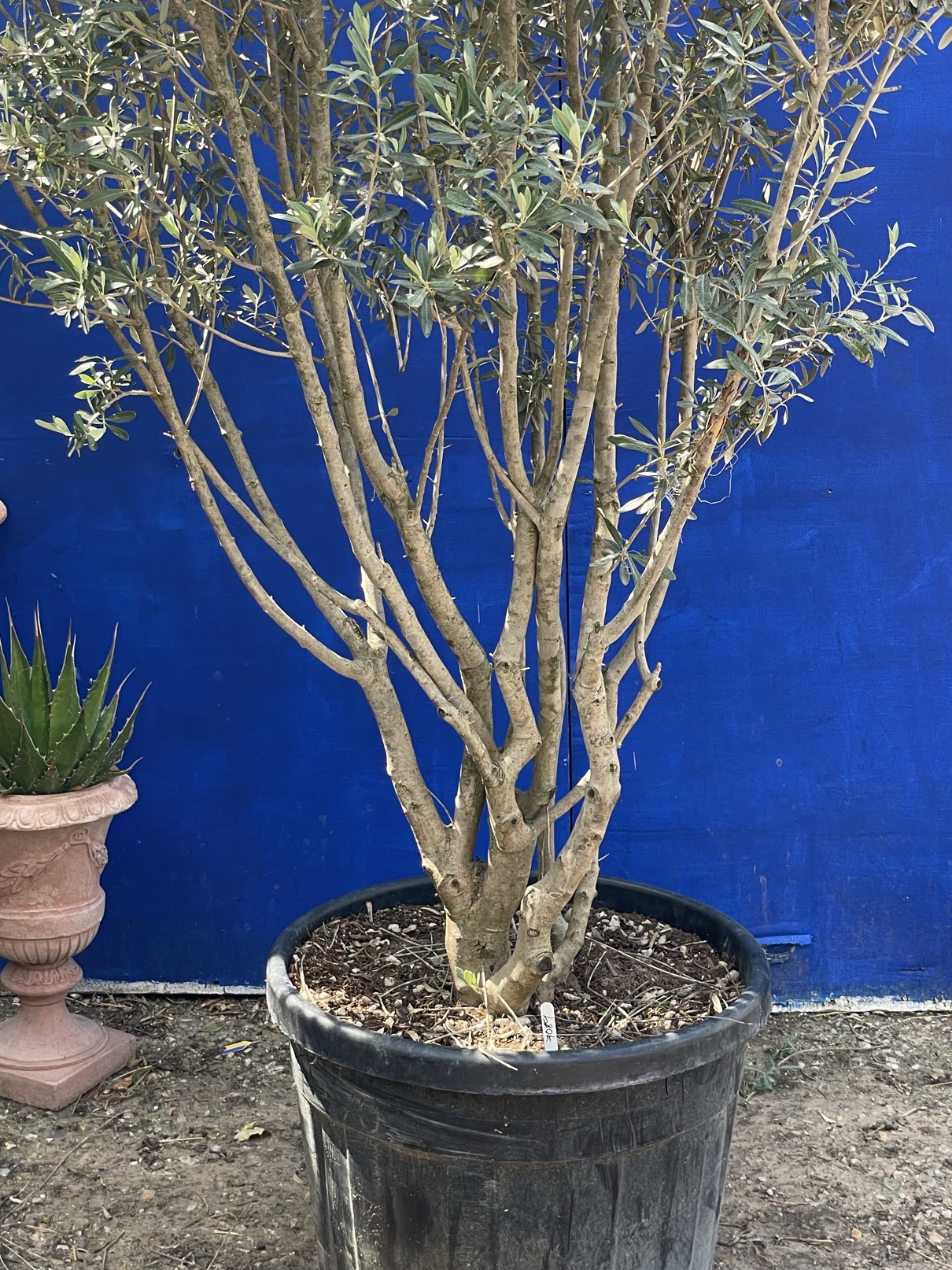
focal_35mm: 66
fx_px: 2421
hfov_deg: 22.2
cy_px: 480
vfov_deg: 29.3
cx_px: 511
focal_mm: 6
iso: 25
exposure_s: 1/157
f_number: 2
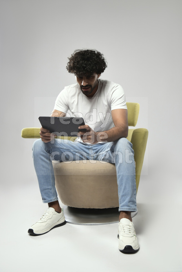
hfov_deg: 33.4
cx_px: 91
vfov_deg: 48.5
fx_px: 303
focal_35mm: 40
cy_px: 136
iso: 400
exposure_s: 1/125
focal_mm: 40
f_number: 5.6
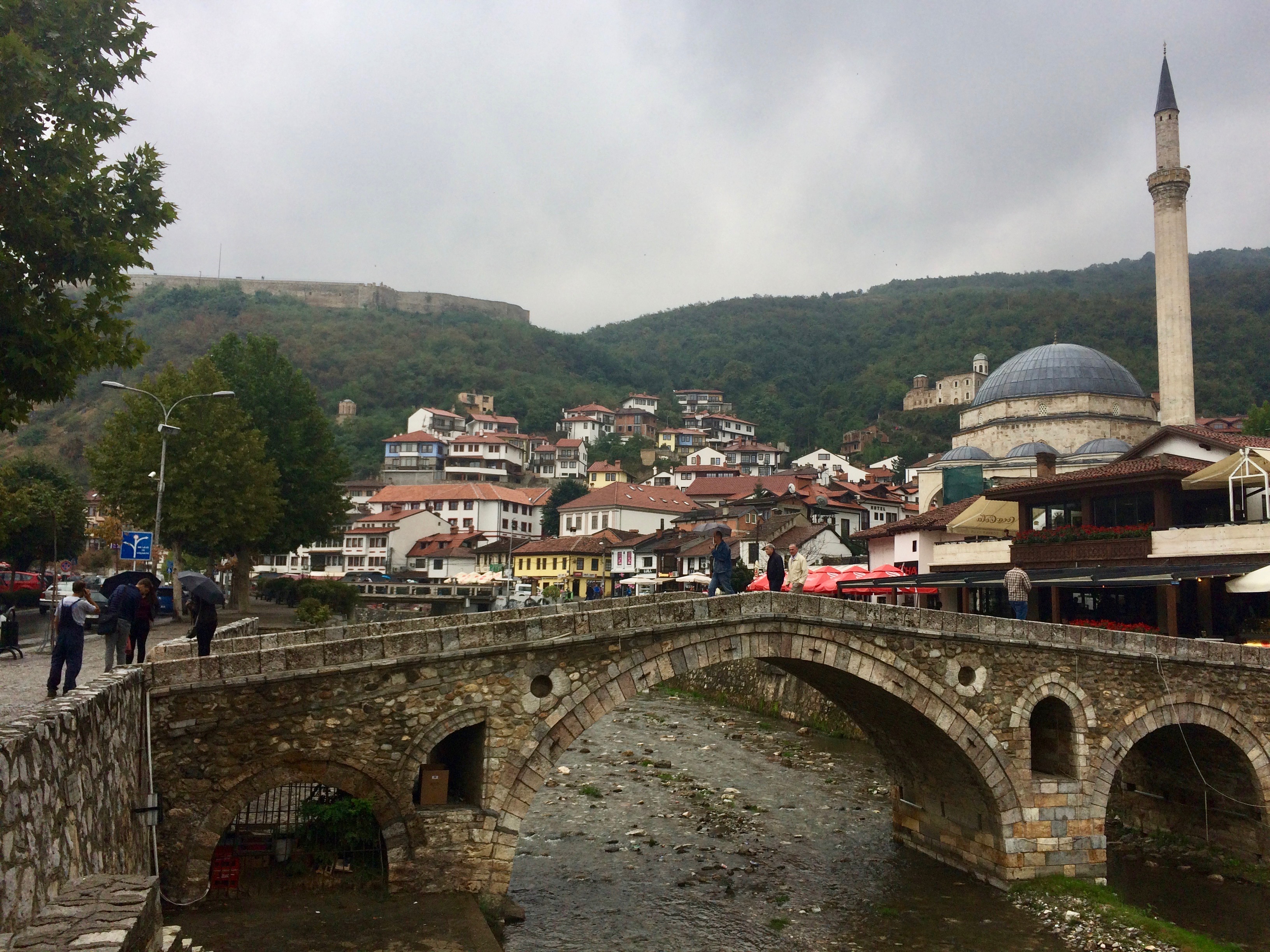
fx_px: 1064
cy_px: 476
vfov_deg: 48.2
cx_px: 635
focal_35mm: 29
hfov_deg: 61.7
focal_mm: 4.15
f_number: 2.2
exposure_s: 1/873
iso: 32
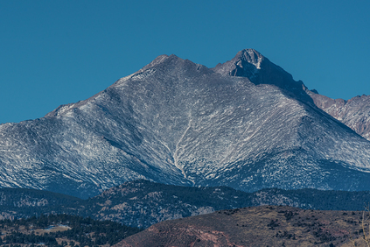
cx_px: 112
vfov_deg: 2.8
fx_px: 5108
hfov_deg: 4.1
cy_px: 132
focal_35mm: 497
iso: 250
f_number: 9
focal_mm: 350
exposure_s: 1/2000
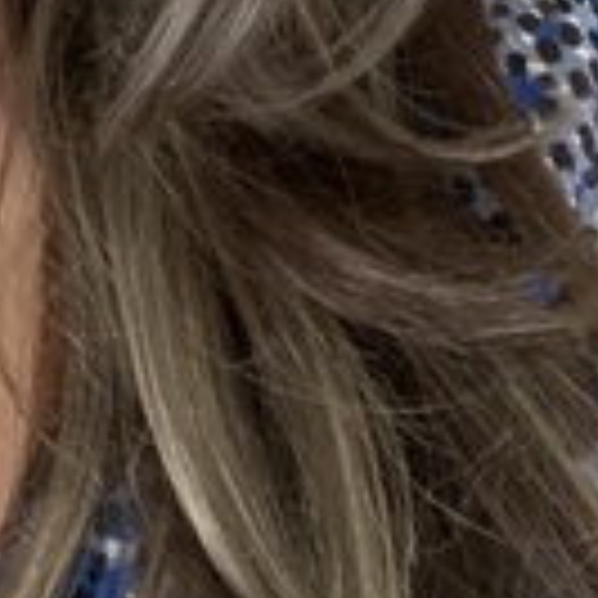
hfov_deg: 17.2
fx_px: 1954
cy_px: -445
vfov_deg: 15.3
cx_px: 88
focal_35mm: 100
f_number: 2.2
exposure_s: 1/40
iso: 320
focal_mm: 2.71
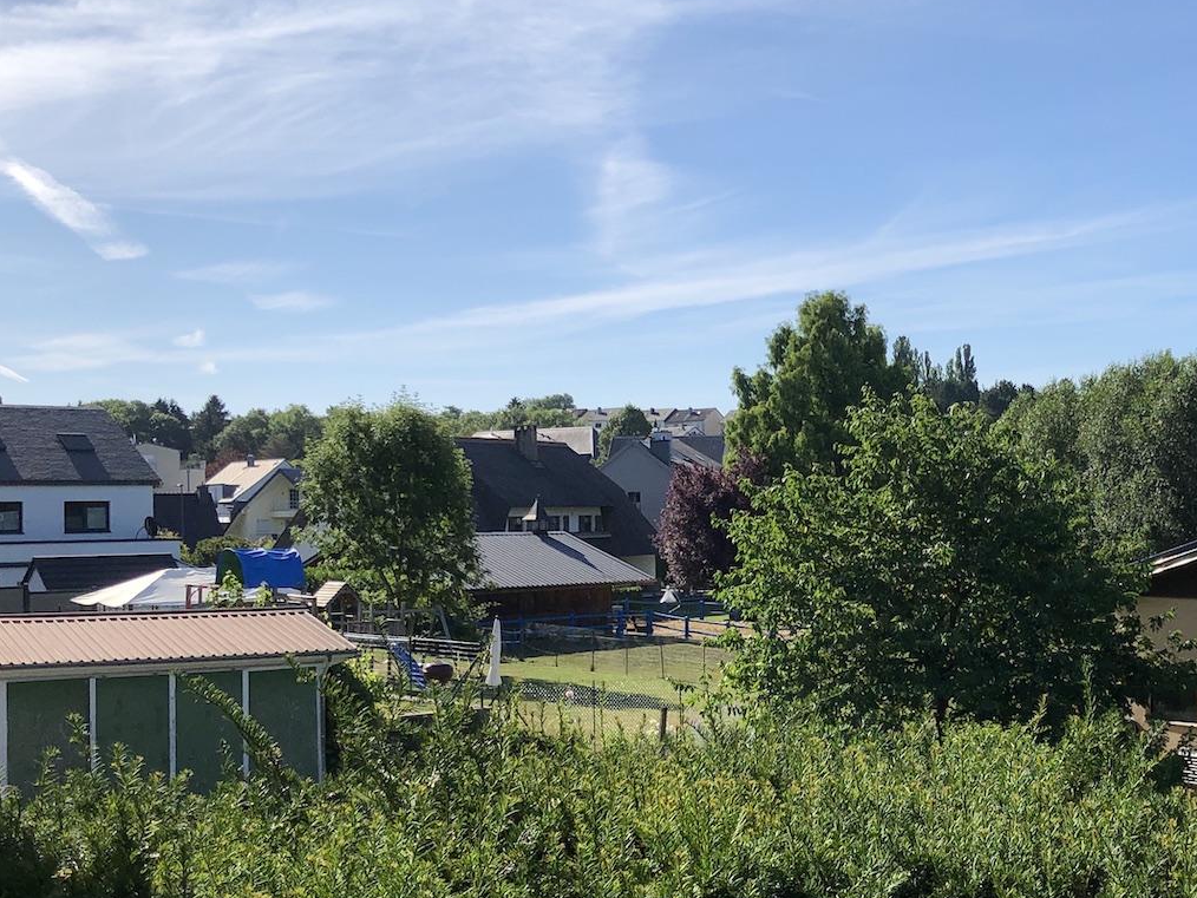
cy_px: 478
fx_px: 1833
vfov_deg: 27.5
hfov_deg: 35.6
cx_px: 848
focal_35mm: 53
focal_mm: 3.99
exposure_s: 1/2825
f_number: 1.8
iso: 20
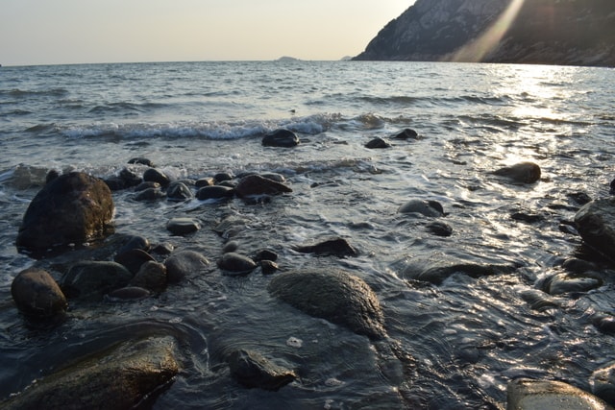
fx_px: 461
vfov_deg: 48.0
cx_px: 308
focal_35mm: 27
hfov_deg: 67.4
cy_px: 205
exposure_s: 1/400
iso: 200
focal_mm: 18
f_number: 10
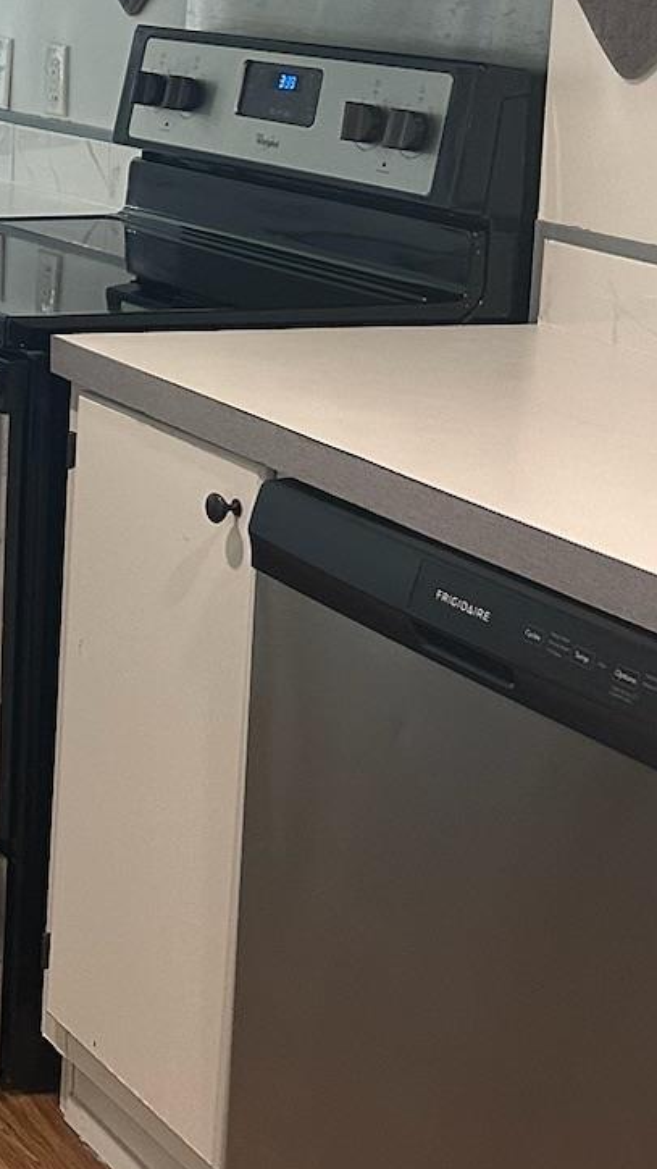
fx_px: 2293
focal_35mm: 74
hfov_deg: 13.7
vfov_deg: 27.9
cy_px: 205
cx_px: -683
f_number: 1.78
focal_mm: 6.86
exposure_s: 1/120
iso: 200
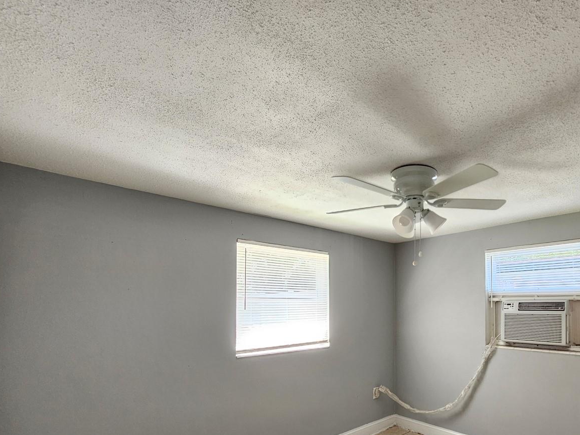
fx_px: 302
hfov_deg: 84.1
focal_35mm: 18
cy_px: 293
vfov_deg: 69.4
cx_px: 396
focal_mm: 2.2
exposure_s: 1/60
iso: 125
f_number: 2.2
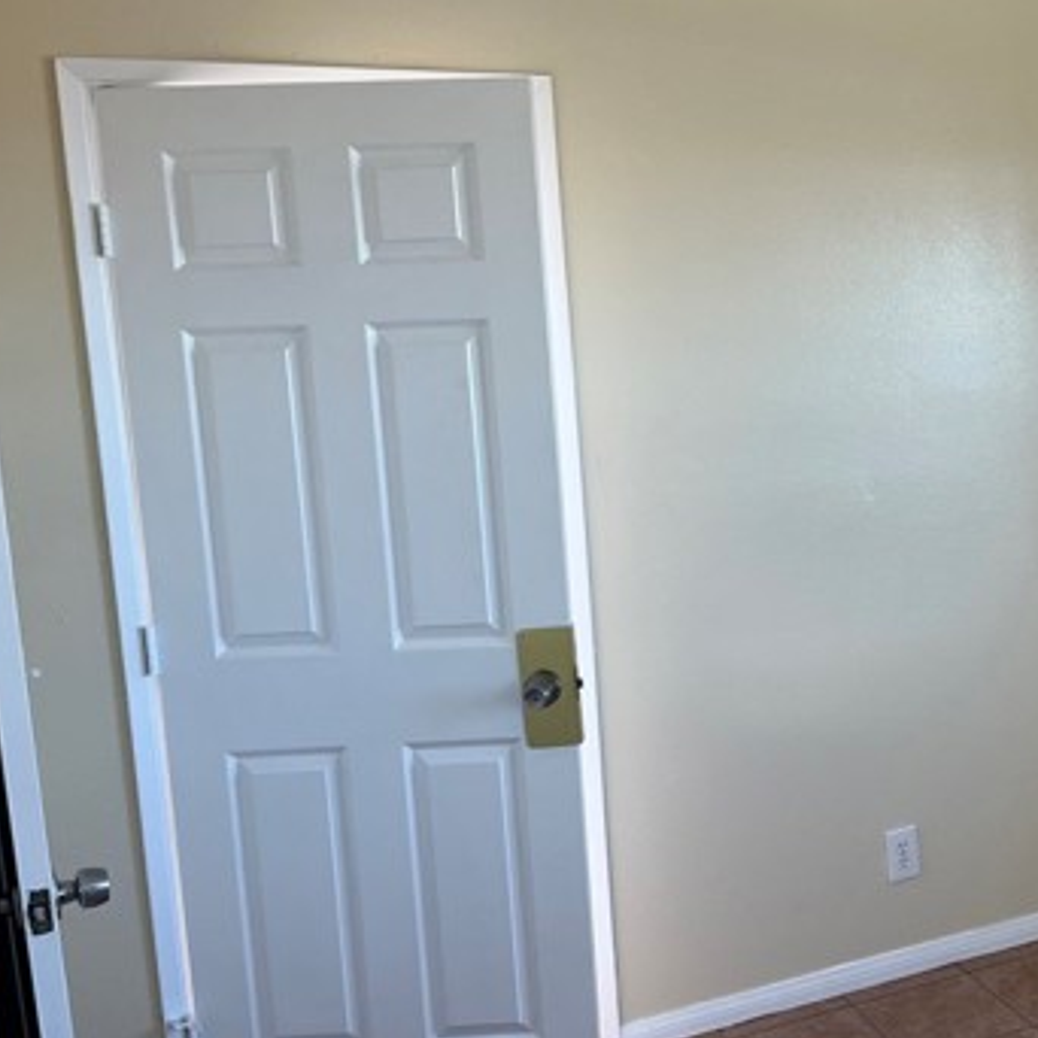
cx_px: 923
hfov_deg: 36.8
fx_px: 1459
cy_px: 507
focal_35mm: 43
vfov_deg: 39.2
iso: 80
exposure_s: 1/120
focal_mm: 5.1
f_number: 1.6
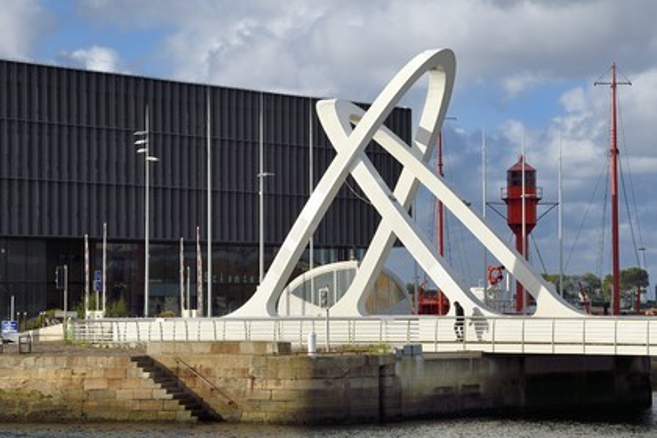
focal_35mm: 135
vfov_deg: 10.2
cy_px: 219
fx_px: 2464
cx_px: 328
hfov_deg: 15.2
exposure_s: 1/320
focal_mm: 135
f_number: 11
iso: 200
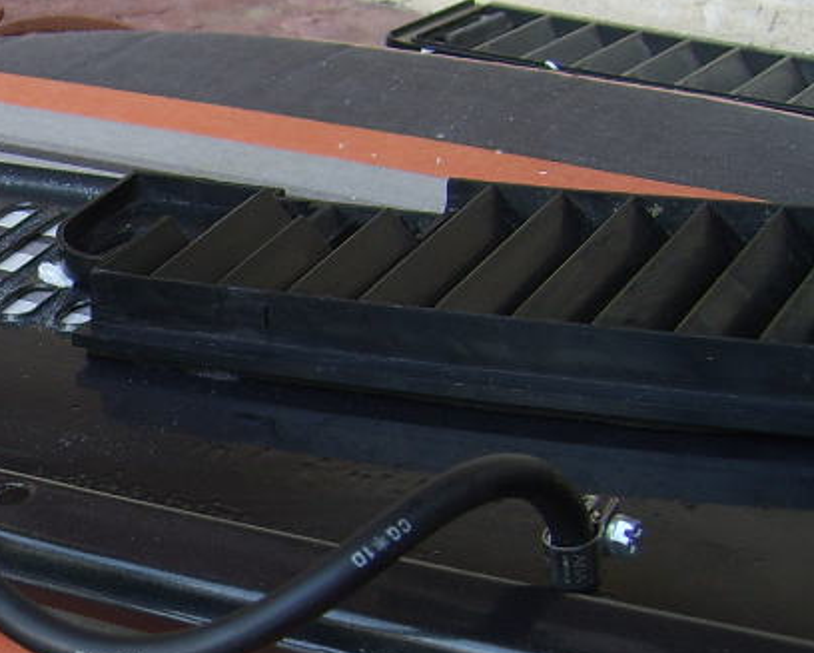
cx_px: -204
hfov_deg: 19.2
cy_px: 457
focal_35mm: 93
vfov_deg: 16.5
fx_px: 2242
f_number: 2.8
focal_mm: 7.8
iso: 50
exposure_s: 1/100
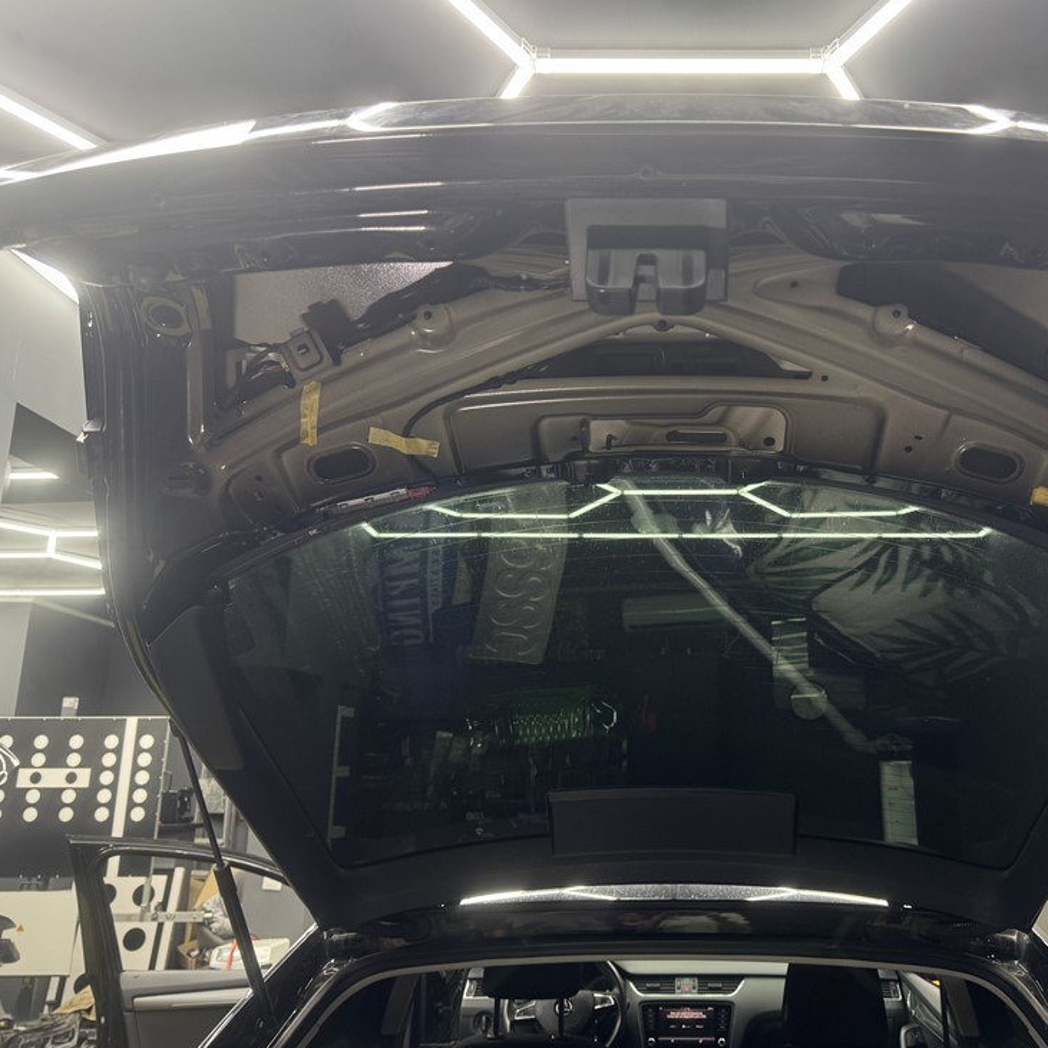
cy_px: 518
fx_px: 993
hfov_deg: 54.8
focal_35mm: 29
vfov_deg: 55.6
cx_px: 675
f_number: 1.78
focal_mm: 6.76
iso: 125
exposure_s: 1/50
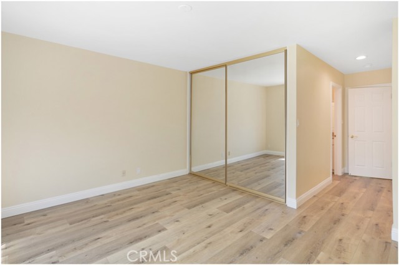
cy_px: 132
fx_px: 183
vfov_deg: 71.9
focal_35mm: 16
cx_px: 200
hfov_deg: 95.1
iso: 100
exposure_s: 1/15
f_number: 2.8
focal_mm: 11
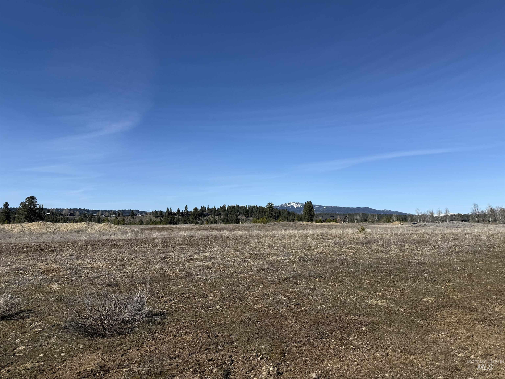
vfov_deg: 56.8
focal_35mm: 24
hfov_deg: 71.6
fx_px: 350
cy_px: 190
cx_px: 252
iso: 80
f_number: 1.78
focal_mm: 6.76
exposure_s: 1/6173
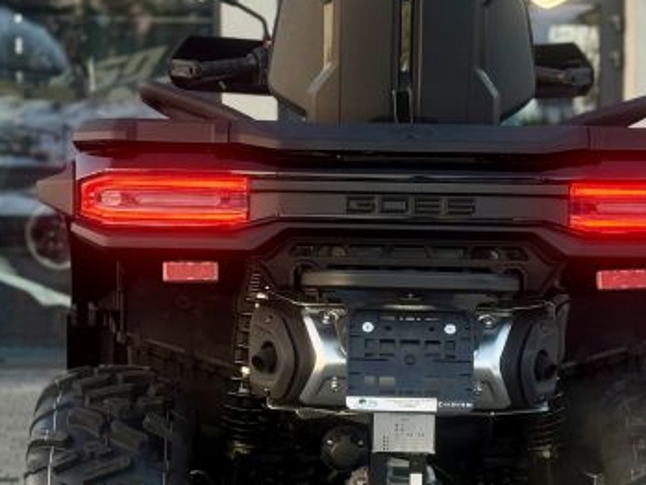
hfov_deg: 17.9
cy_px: 313
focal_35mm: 110
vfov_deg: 13.5
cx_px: 379
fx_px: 2054
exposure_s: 1/121
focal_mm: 6.76
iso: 64
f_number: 1.78
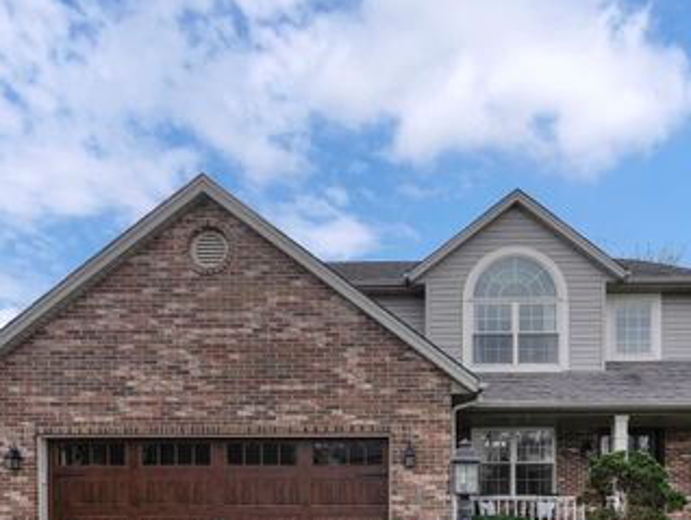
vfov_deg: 58.9
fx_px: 439
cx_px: 402
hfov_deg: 75.8
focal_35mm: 22
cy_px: 369
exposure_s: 1/400
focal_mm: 7
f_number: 7.1
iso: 200
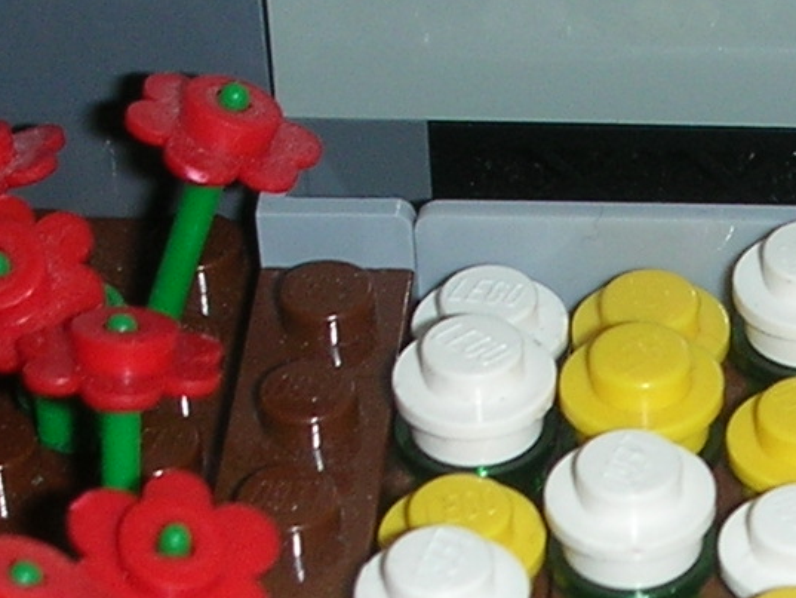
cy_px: 536
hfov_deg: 11.6
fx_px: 3887
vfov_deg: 8.8
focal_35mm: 169
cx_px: 670
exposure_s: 1/60.1
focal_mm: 5.8
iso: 50
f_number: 3
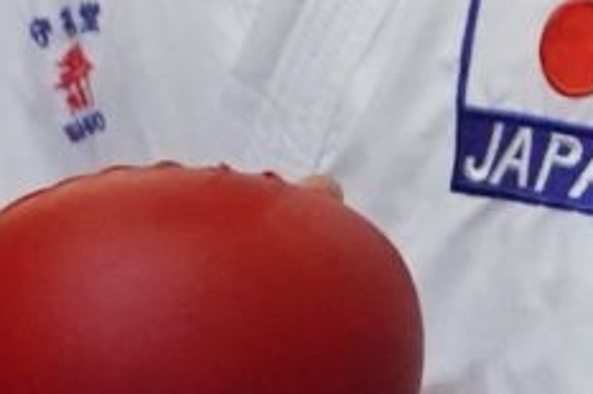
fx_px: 35982
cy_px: -333
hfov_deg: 0.9
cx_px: 1046
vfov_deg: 0.6
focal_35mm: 2186
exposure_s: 1/1000
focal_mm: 189
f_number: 2.8
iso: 4000
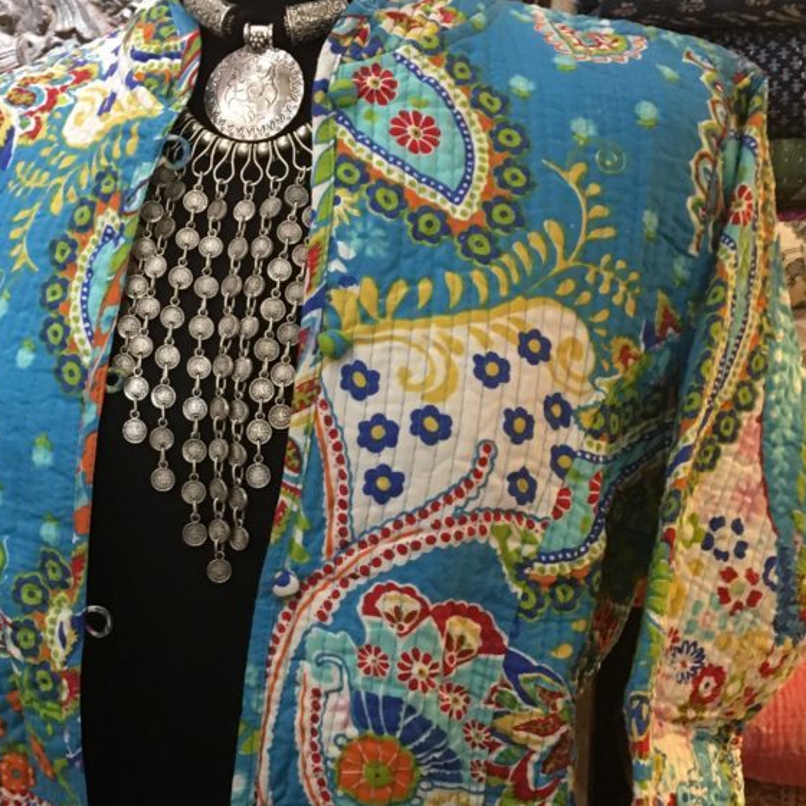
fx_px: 1607
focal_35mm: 61
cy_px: 568
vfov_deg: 27.9
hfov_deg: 28.1
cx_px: 353
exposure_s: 1/20
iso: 200
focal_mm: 4.15
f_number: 2.2
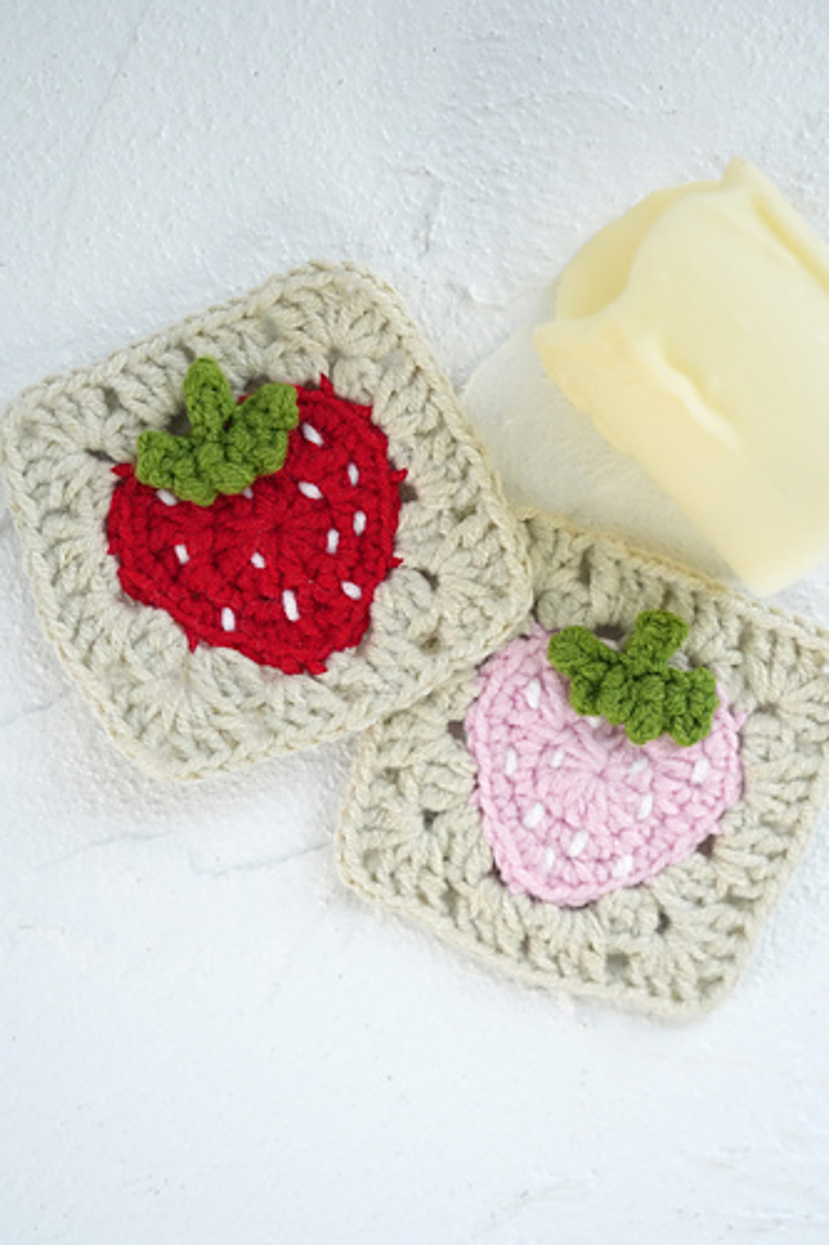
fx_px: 2419
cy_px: 622
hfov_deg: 19.4
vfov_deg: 28.9
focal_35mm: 70
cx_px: 414
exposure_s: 1/250
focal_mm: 70
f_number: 5.6
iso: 3200
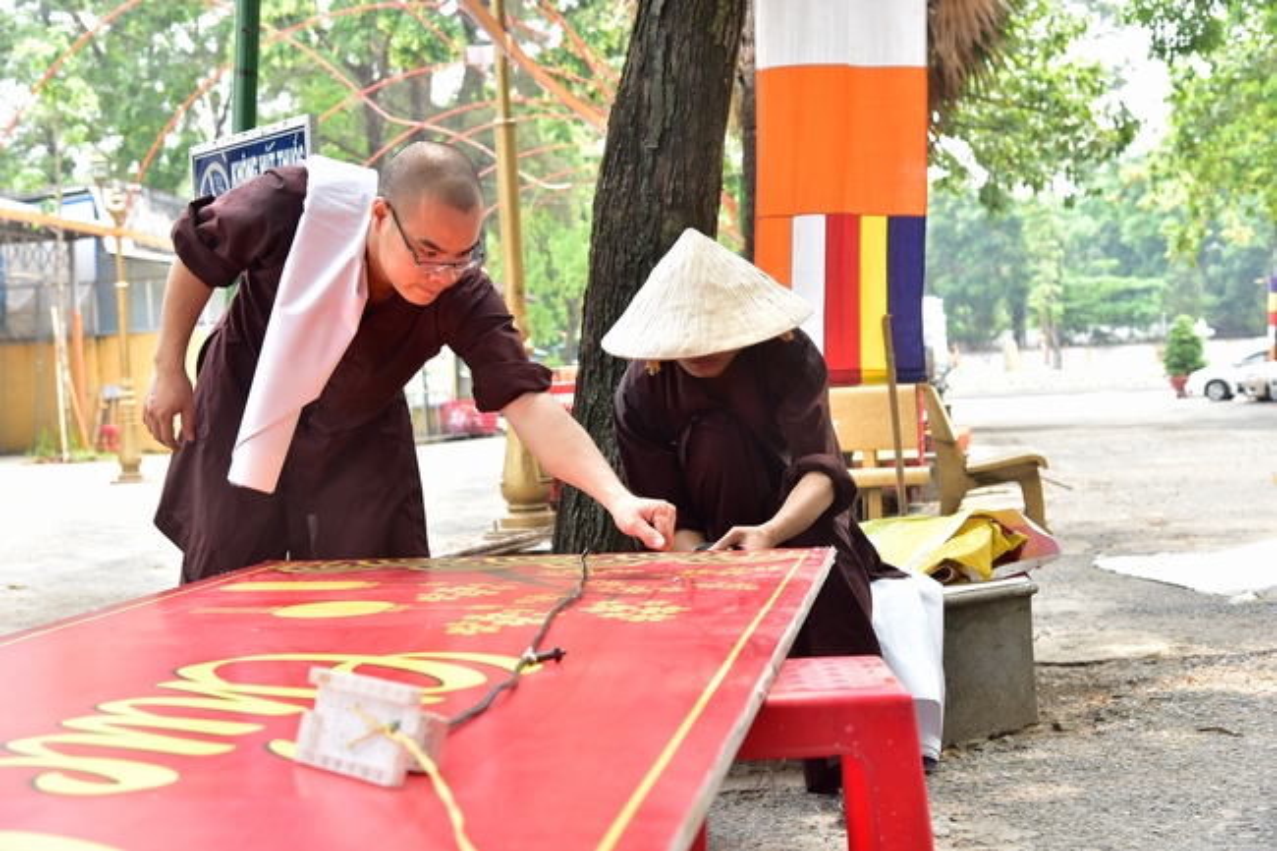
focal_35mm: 55
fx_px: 1950
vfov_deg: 24.6
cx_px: 638
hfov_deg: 36.3
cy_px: 426
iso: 200
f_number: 5.6
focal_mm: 55
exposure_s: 1/100
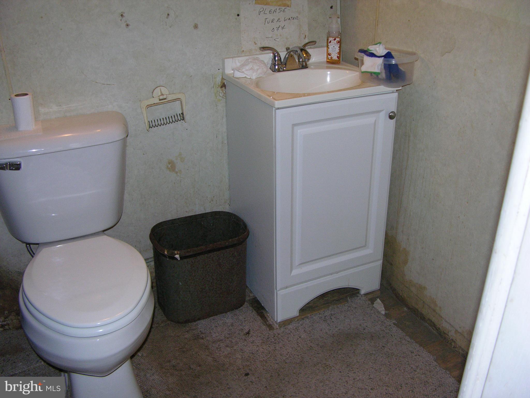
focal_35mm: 35
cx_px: 265
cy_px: 199
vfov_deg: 40.7
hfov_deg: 52.6
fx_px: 536
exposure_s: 1/60.1
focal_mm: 8.9
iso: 200
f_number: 2.8
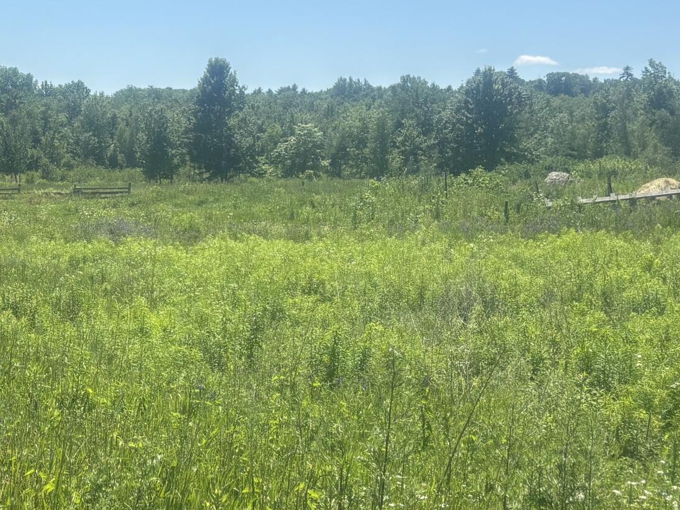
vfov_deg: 20.7
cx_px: 43
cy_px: 180
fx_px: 1395
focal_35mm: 71
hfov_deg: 26.3
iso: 50
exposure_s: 1/3021
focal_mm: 5.96
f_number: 1.6
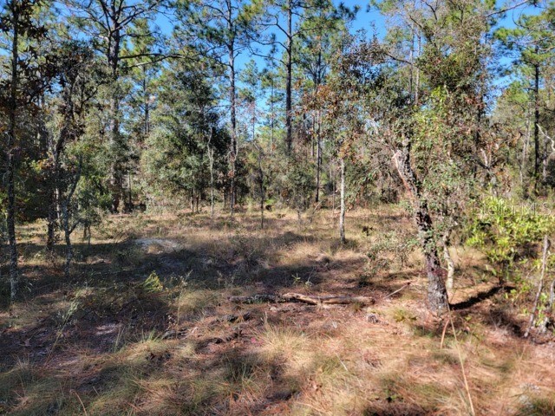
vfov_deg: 56.8
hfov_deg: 71.6
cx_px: 278
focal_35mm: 24
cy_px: 208
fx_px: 385
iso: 16
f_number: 1.8
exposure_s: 1/248
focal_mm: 6.7
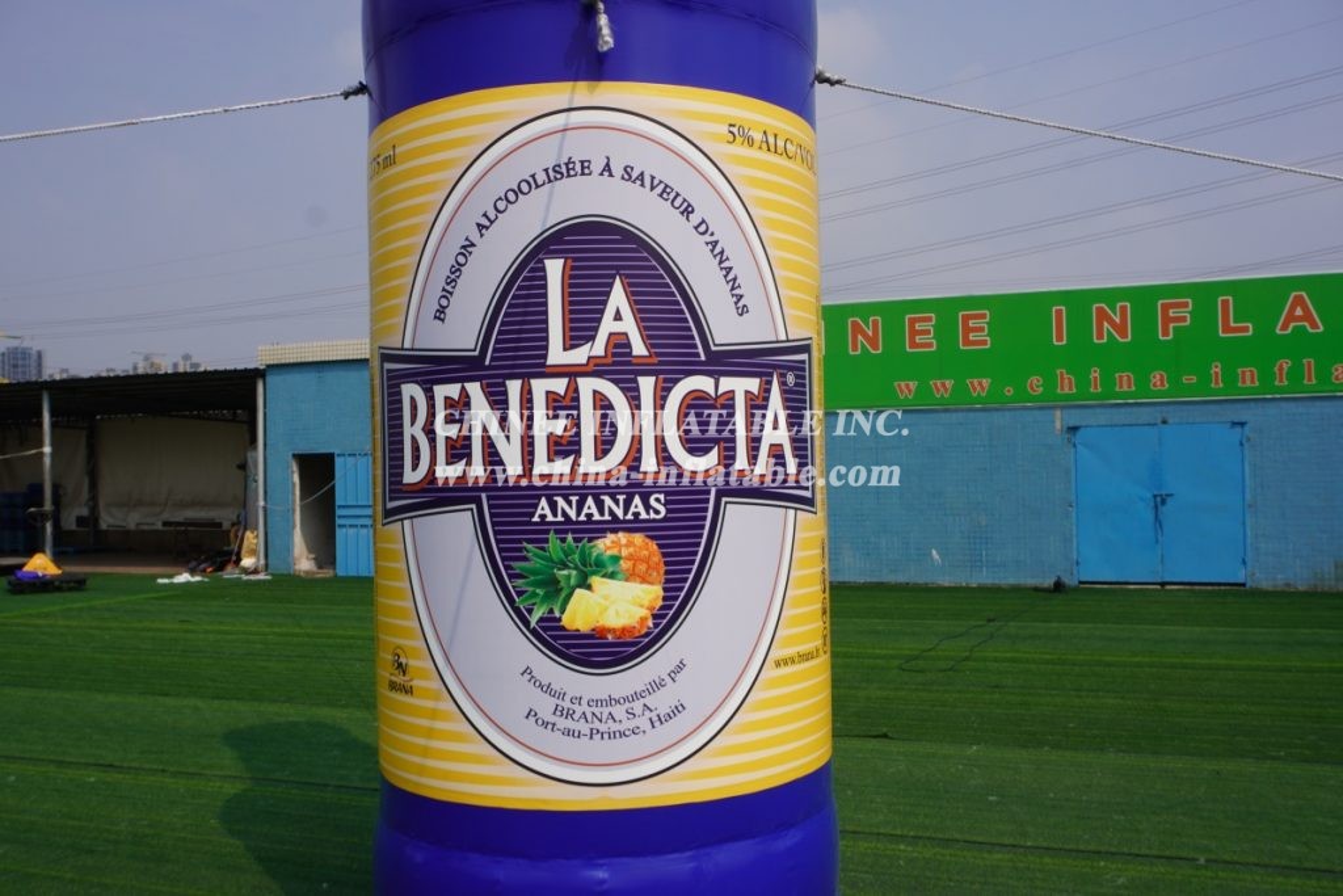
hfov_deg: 57.2
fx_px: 1231
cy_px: 448
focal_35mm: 33
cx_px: 672
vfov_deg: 40.0
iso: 100
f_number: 10
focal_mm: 22
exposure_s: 1/320
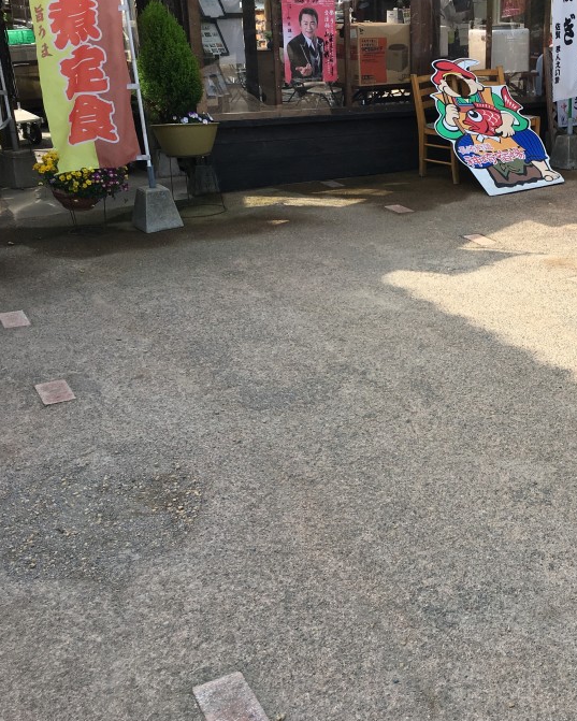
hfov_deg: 32.8
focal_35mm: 45
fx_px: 960
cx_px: 434
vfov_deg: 41.1
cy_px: 335
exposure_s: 1/705
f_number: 2.2
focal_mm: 4.15
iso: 25
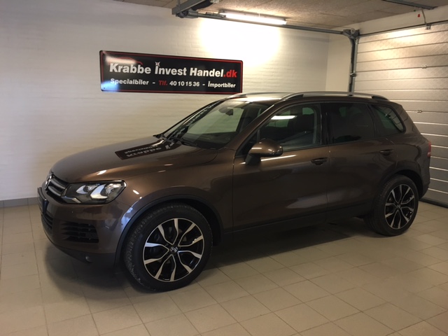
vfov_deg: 48.2
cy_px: 168
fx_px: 375
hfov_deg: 61.7
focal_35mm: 29
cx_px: 224
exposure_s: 1/33
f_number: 2.2
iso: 100
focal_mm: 4.15
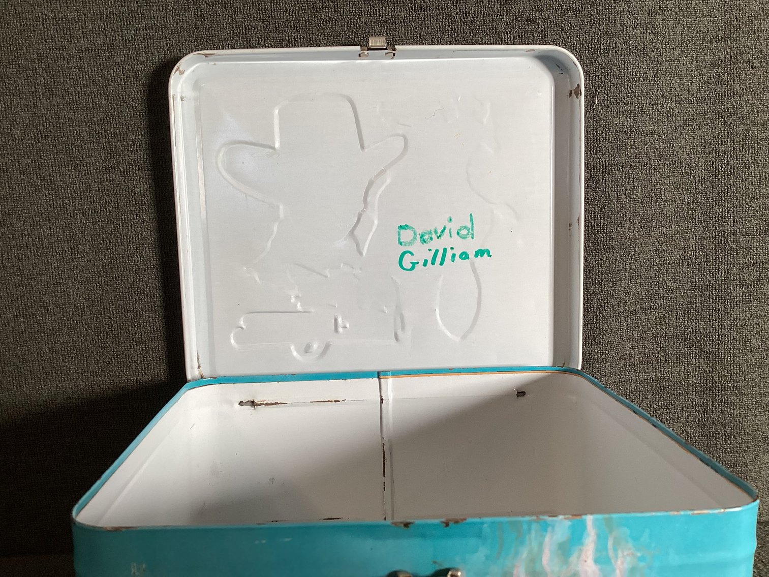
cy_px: 288
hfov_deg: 58.3
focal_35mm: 31
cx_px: 384
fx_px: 689
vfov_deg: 45.4
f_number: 2.4
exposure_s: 1/60
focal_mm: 3.3
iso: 50
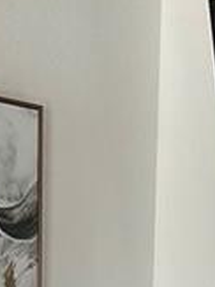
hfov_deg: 7.6
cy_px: 815
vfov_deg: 8.8
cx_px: 291
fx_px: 1592
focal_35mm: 192
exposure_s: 1/121
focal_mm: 5.7
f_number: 1.5
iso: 50
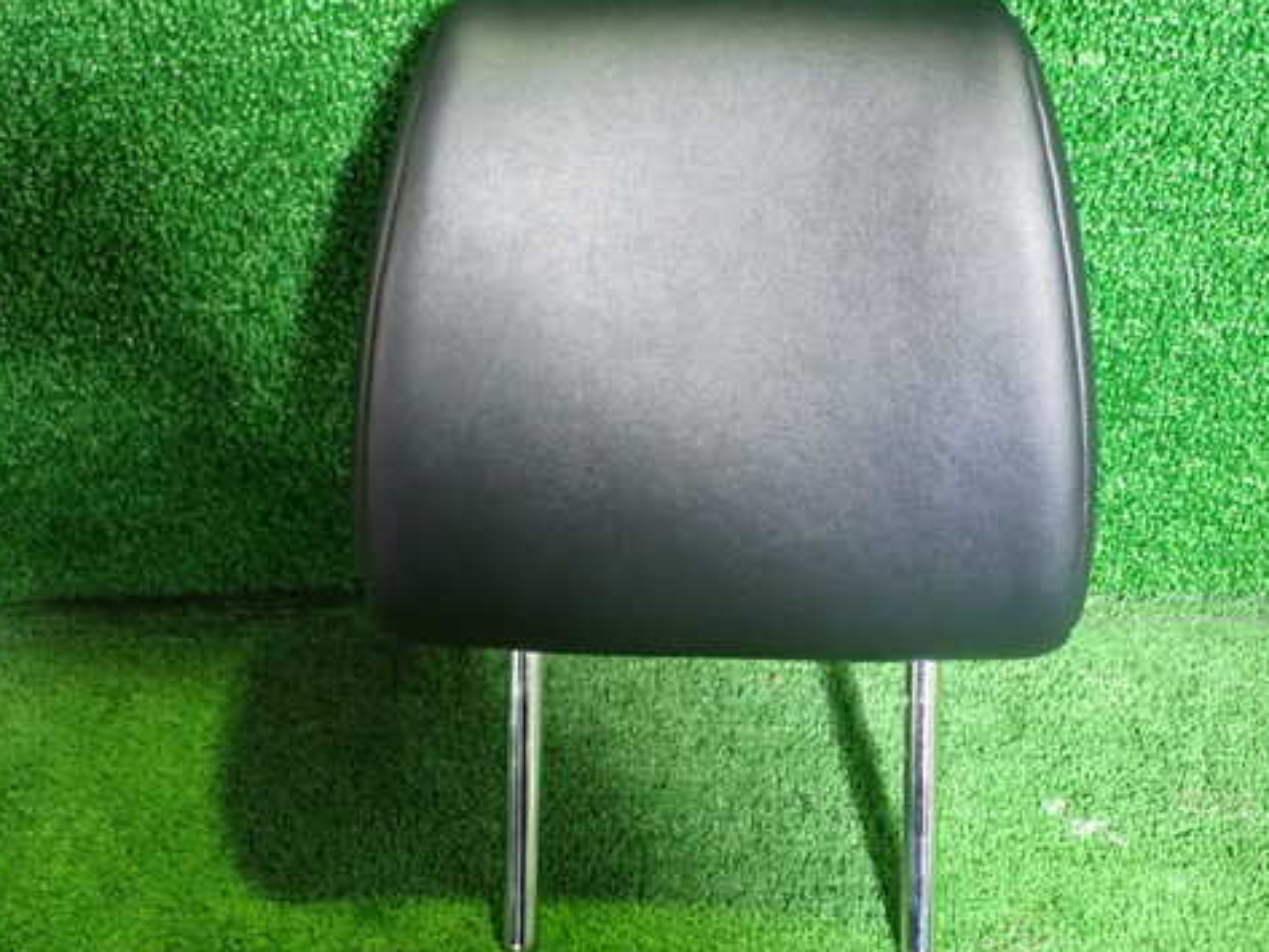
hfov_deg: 36.7
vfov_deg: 28.0
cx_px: 730
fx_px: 1907
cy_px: 448
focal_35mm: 52
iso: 800
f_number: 2.8
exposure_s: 1/30
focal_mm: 7.31
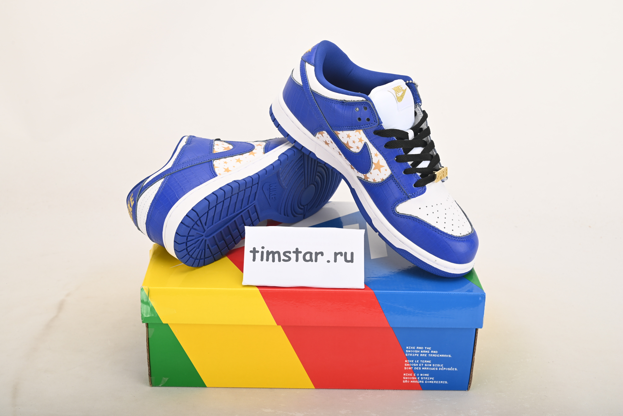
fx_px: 796
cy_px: 208
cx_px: 312
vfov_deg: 29.3
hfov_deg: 42.7
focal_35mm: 46
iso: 100
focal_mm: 46
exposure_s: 1/200
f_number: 11
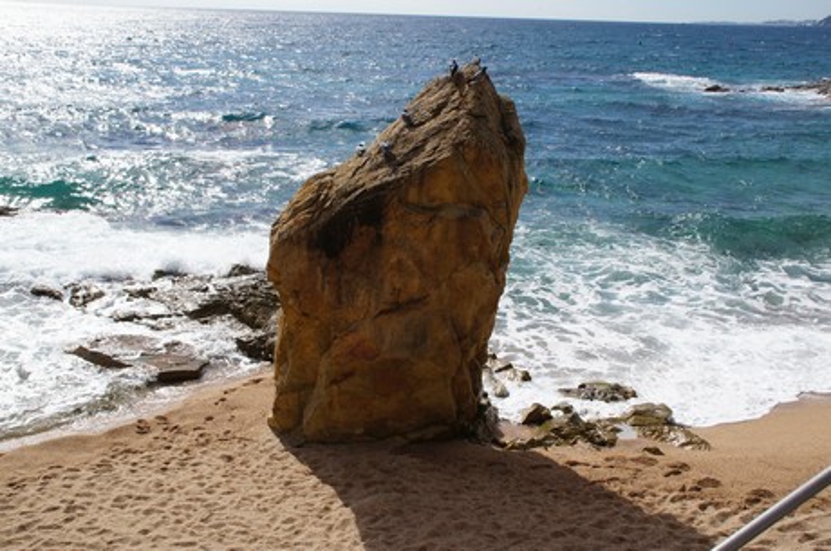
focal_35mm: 36
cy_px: 276
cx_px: 416
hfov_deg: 53.2
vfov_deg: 36.7
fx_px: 830
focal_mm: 24
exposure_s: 1/200
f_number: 11
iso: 100
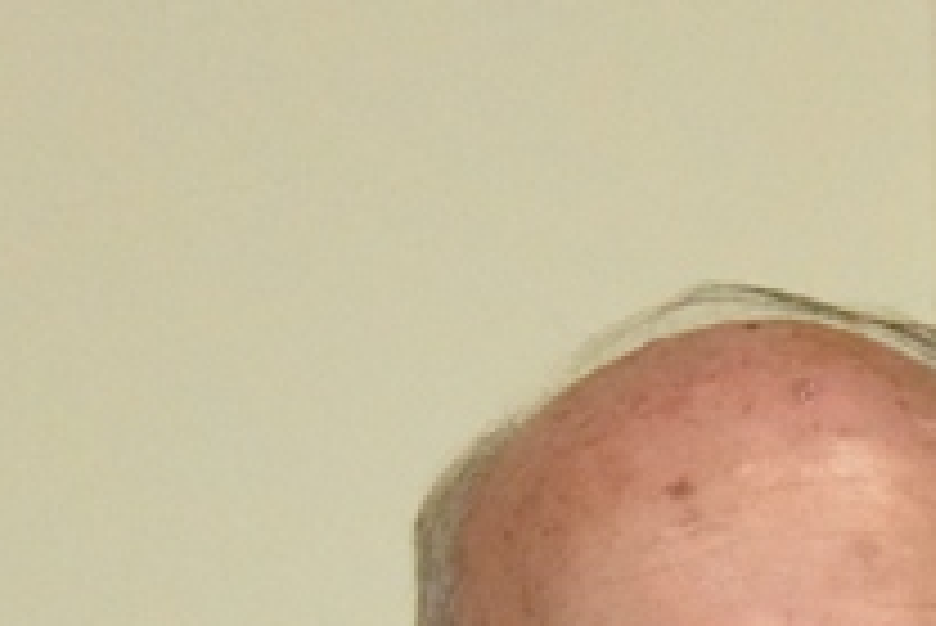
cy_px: 1286
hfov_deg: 5.9
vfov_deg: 4.0
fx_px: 8950
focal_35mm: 344
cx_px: 1544
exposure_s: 1/250
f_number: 10
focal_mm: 70
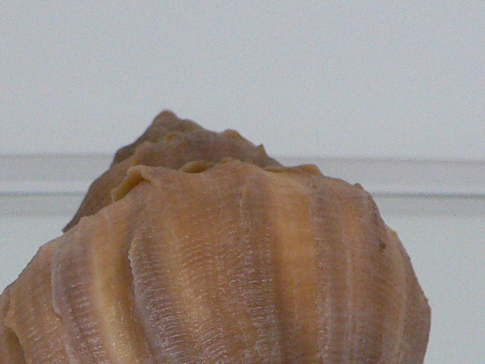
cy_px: 437
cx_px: 208
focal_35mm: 86
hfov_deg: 22.7
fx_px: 1205
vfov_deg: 16.5
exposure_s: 1/60
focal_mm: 4.6
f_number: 2.8
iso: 200
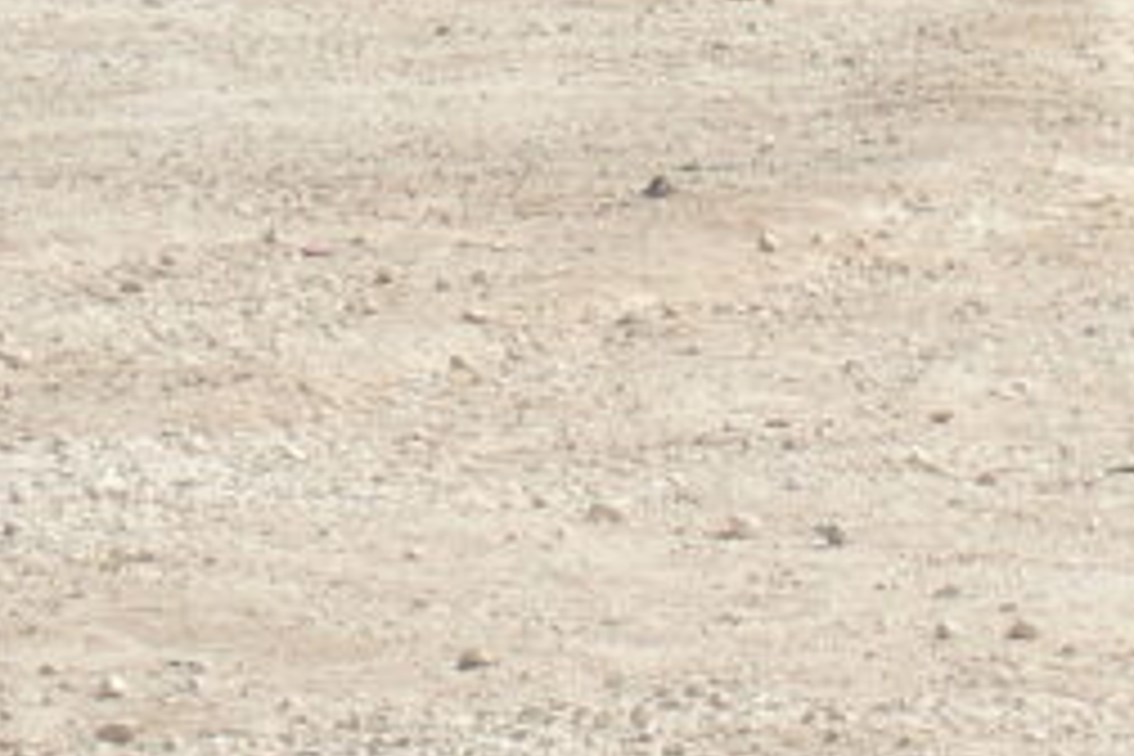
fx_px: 12882
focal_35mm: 409
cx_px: 1310
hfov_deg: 5.0
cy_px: -835
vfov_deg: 3.3
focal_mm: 18
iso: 100
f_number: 6.3
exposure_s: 1/500
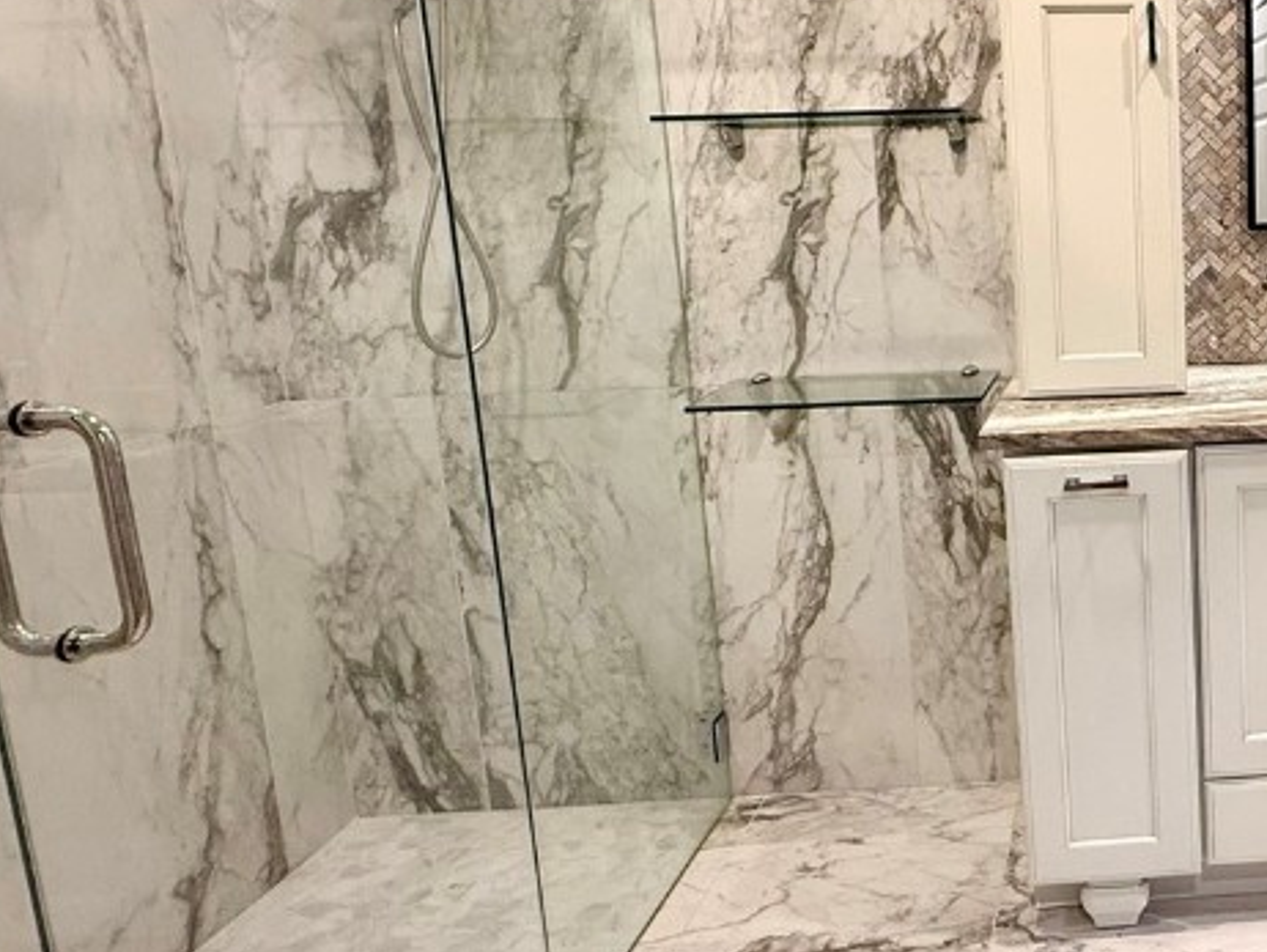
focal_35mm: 31
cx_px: 1248
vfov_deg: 45.1
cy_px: 354
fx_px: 1135
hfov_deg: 48.7
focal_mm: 2.22
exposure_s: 1/60
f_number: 2.2
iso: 200
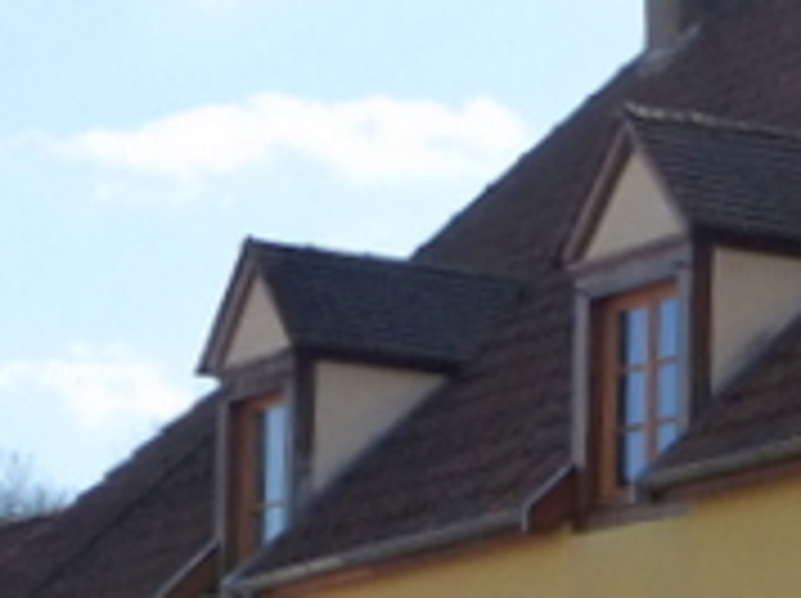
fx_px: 3952
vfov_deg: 8.6
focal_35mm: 171
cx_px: 477
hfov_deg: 11.6
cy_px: 585
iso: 160
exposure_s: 1/1000
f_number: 3.8
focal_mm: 6.8
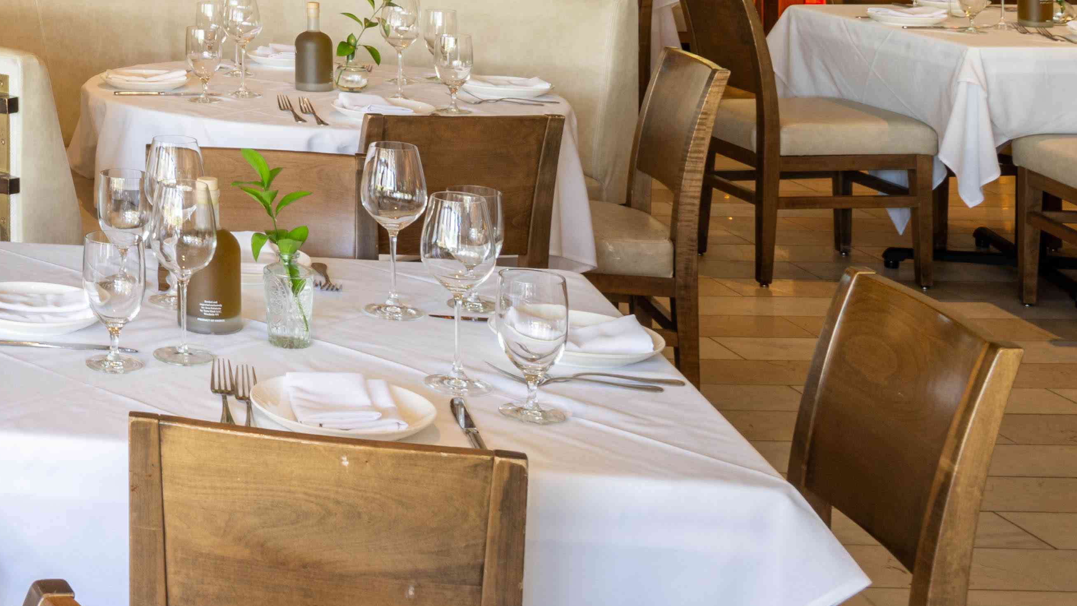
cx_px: -414
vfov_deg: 16.9
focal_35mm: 66
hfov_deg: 26.0
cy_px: -237
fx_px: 1885
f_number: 10
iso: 32
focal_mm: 20
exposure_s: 1.6
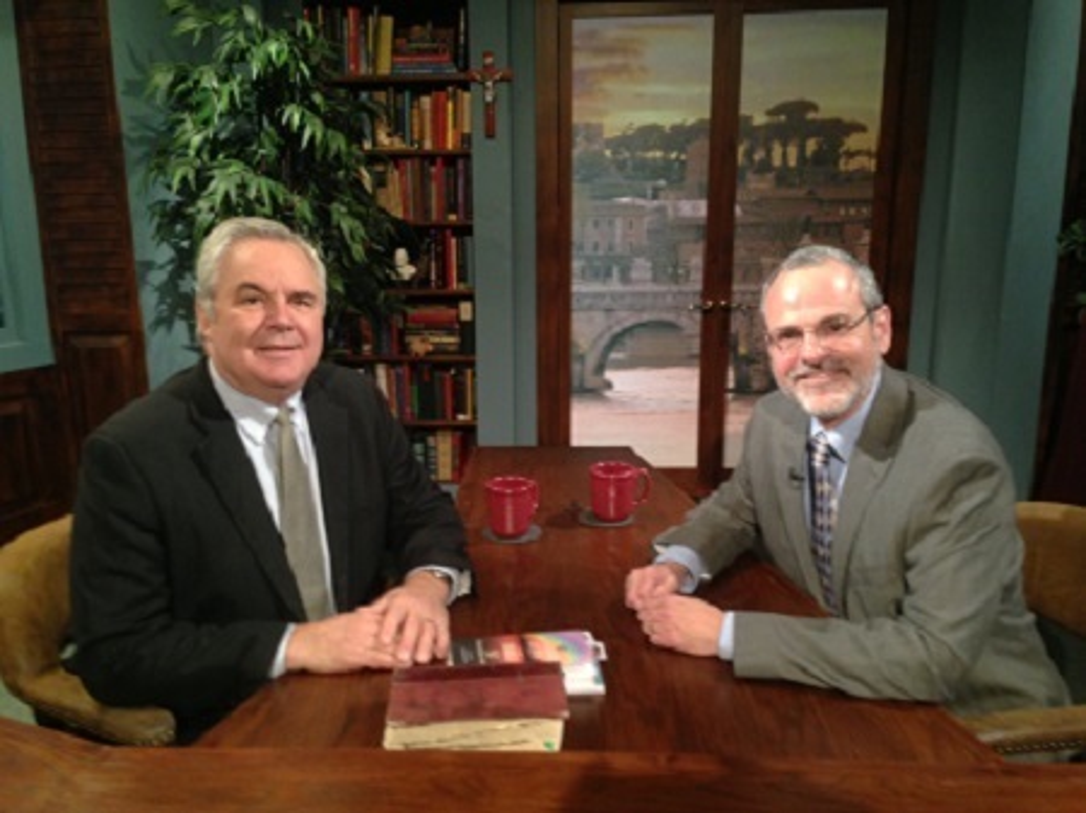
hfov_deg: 55.4
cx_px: 543
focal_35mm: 33
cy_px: 406
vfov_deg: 42.9
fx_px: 1035
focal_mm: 4.13
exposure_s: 1/20
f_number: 2.4
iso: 200
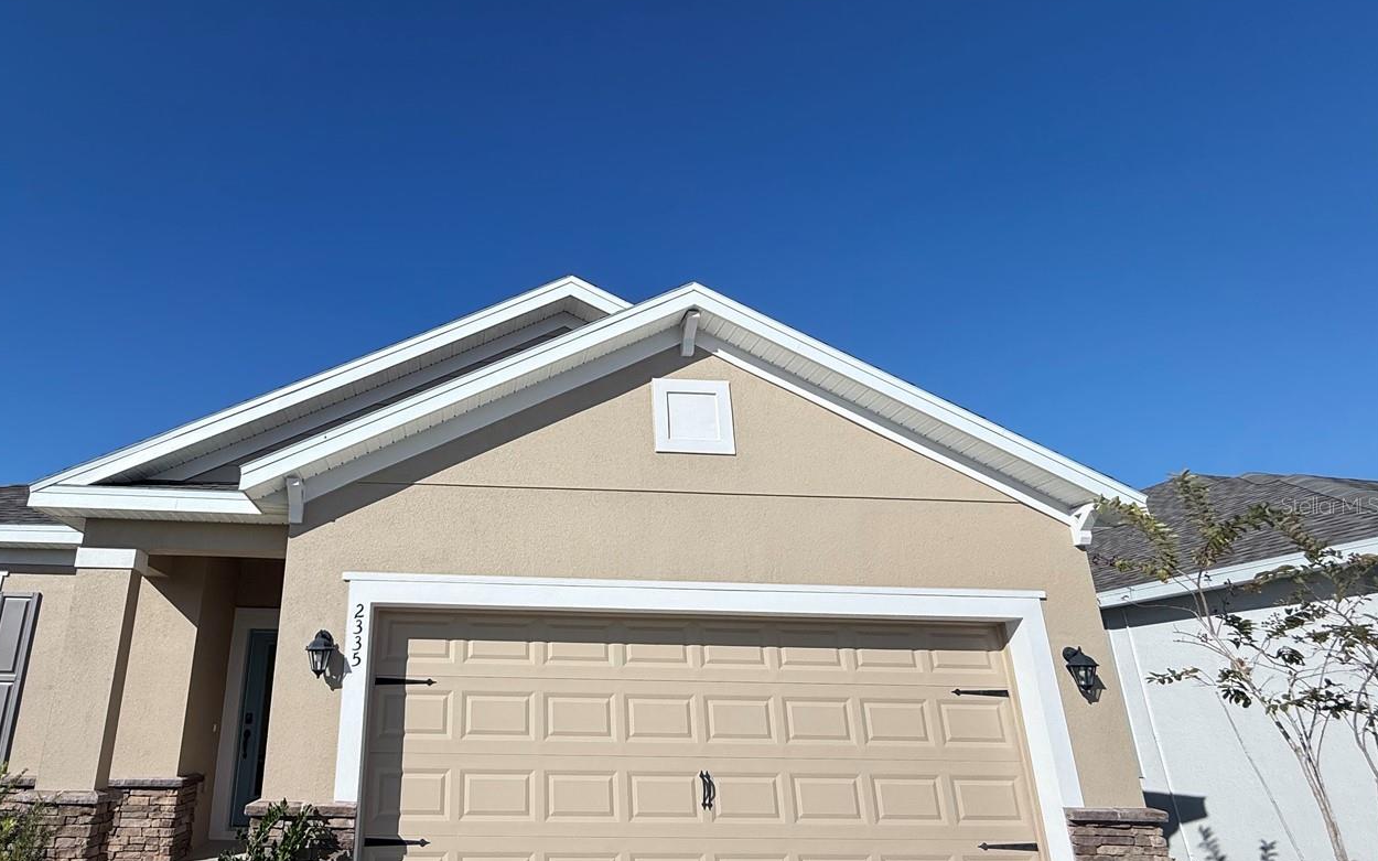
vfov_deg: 61.8
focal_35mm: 19
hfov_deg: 86.0
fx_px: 713
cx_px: 503
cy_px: 505
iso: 50
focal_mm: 2.22
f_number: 2.2
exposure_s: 1/3891
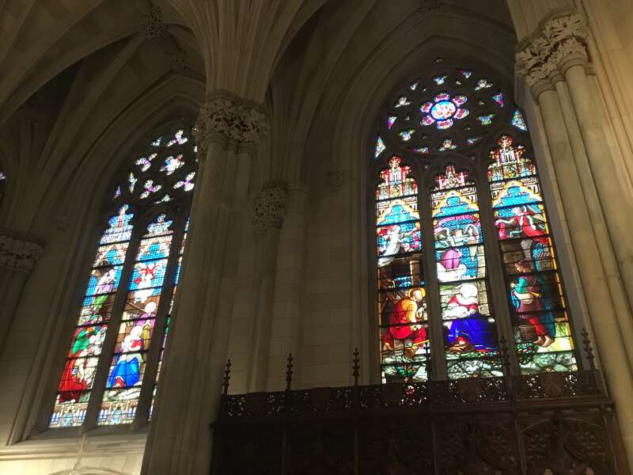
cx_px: 316
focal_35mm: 31
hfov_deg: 58.4
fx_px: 567
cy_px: 238
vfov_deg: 45.4
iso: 200
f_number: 2.4
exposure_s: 1/17
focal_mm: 3.3
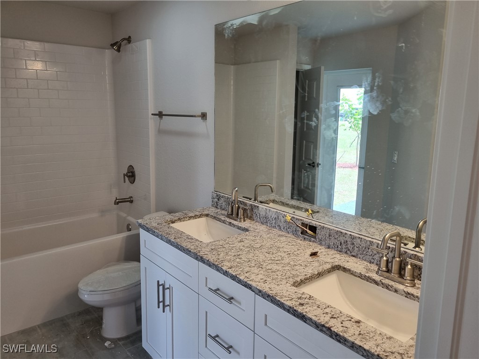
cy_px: 180
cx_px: 240
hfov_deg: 67.3
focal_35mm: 26
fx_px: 360
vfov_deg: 53.1
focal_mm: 5.4
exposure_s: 1/120
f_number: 1.8
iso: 100
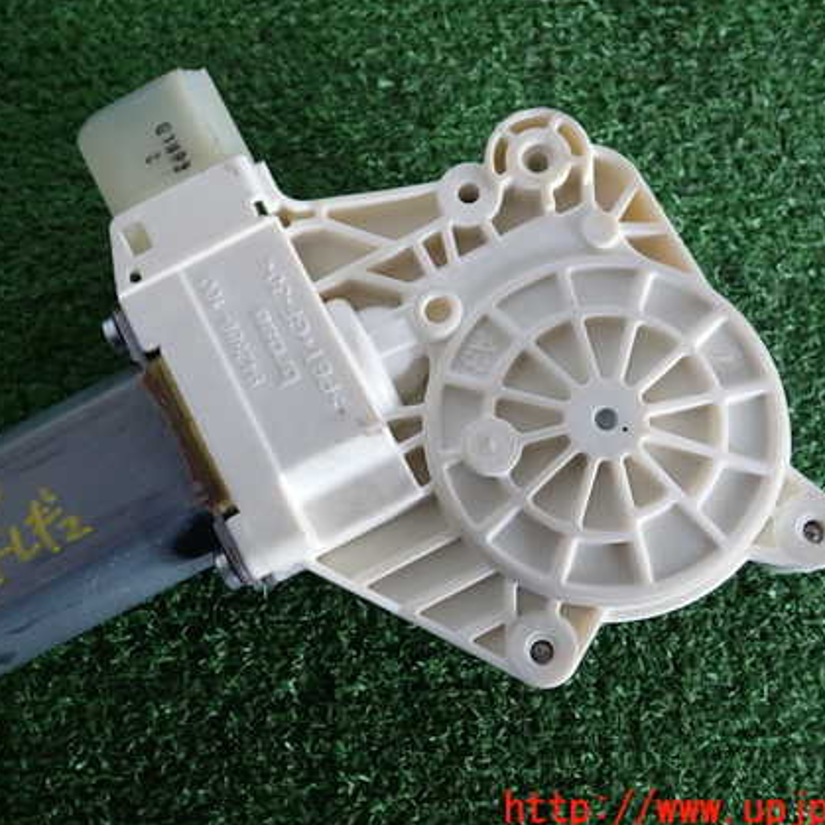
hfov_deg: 43.8
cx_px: 358
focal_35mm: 38
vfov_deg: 43.8
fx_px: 1025
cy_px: 392
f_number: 2.3
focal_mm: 5.4
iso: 200
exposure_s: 1/60
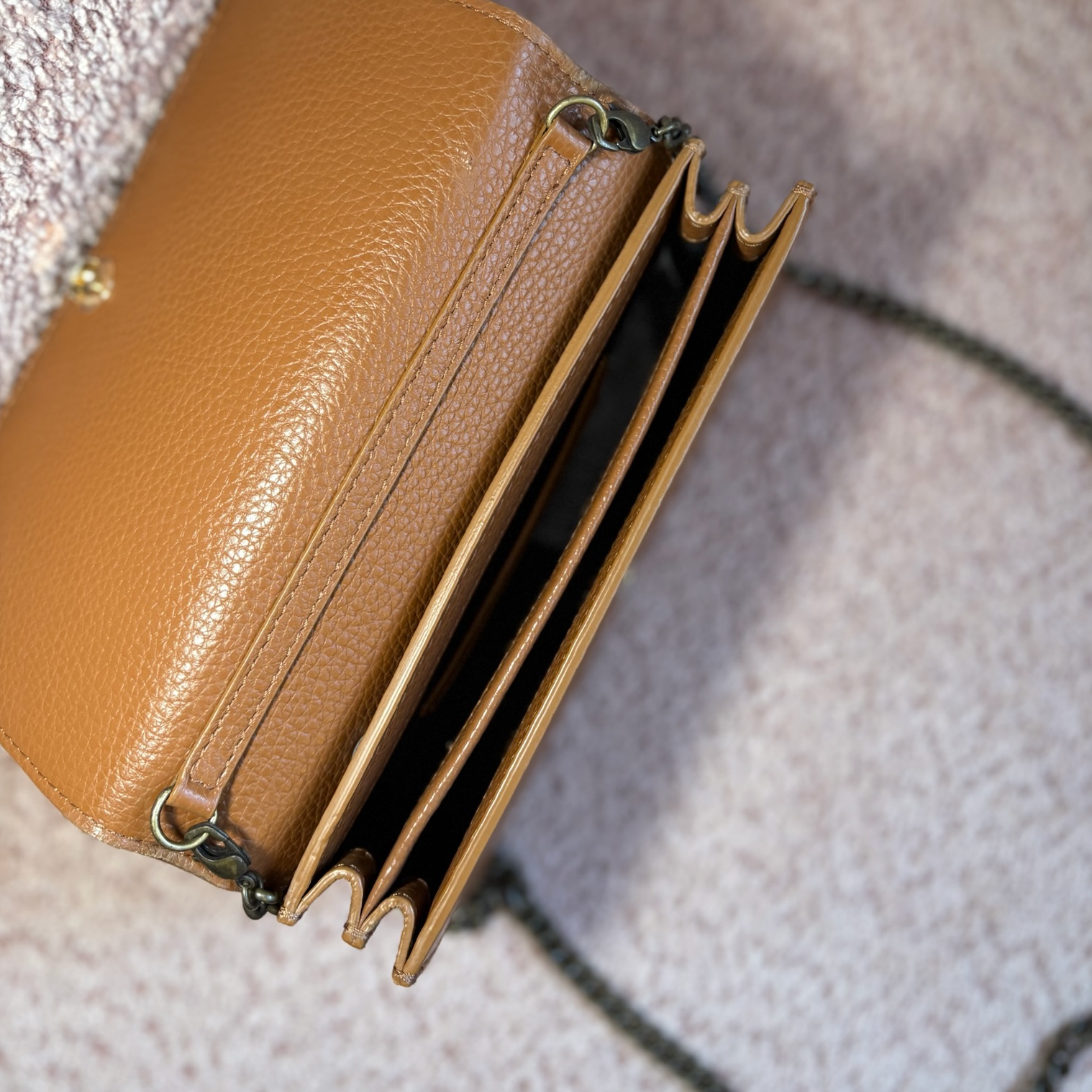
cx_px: 547
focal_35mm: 31
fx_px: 1106
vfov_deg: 51.9
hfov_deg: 52.5
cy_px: 402
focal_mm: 5.96
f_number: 1.6
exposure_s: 1/60
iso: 160
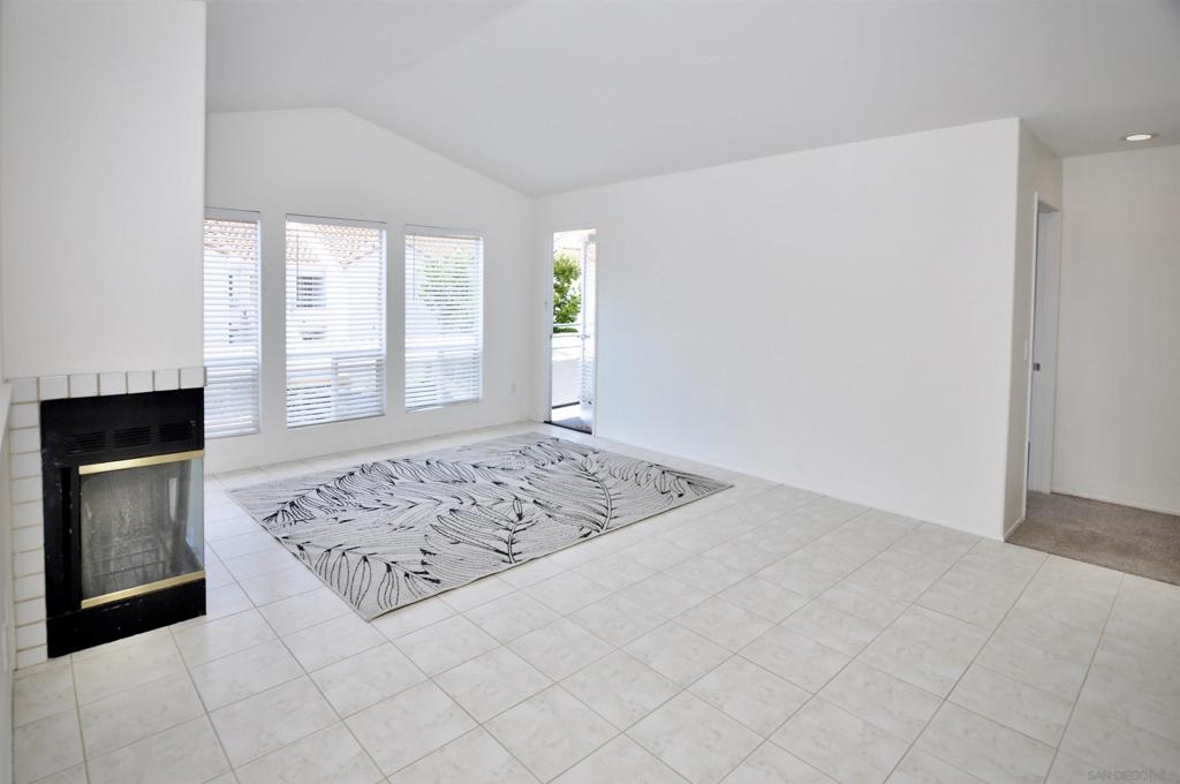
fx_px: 540
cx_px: 590
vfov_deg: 71.9
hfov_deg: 95.1
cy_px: 392
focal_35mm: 16
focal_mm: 11
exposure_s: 1/125
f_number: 5.6
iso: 400
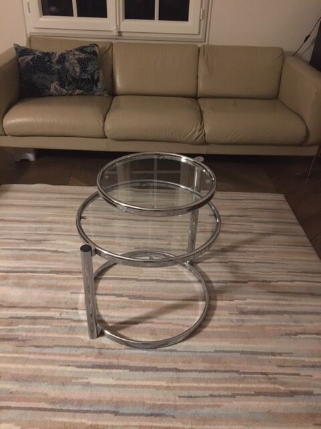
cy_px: 214
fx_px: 359
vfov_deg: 61.7
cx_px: 160
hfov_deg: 48.2
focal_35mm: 29
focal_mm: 4.15
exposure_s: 1/17
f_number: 2.2
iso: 640
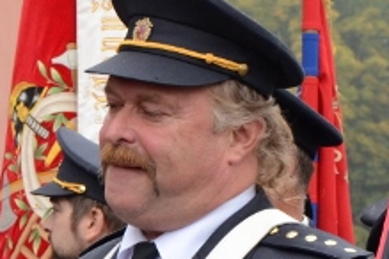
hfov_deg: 7.2
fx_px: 3079
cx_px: 89
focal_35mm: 285
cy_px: 316
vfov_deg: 4.8
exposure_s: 1/250
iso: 1000
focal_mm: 52
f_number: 8
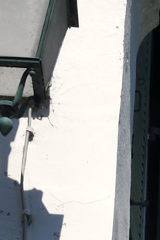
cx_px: 459
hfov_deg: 4.3
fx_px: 2062
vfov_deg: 6.2
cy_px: 678
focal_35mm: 309
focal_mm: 40
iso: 200
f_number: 16
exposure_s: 1/250
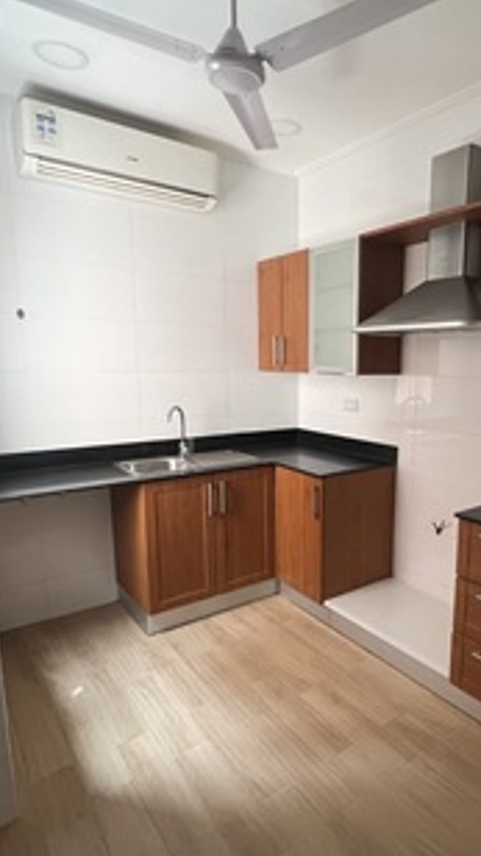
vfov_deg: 83.8
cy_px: 446
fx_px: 477
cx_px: 341
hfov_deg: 52.0
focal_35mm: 21
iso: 250
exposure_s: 1/64
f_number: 1.8
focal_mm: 1.57
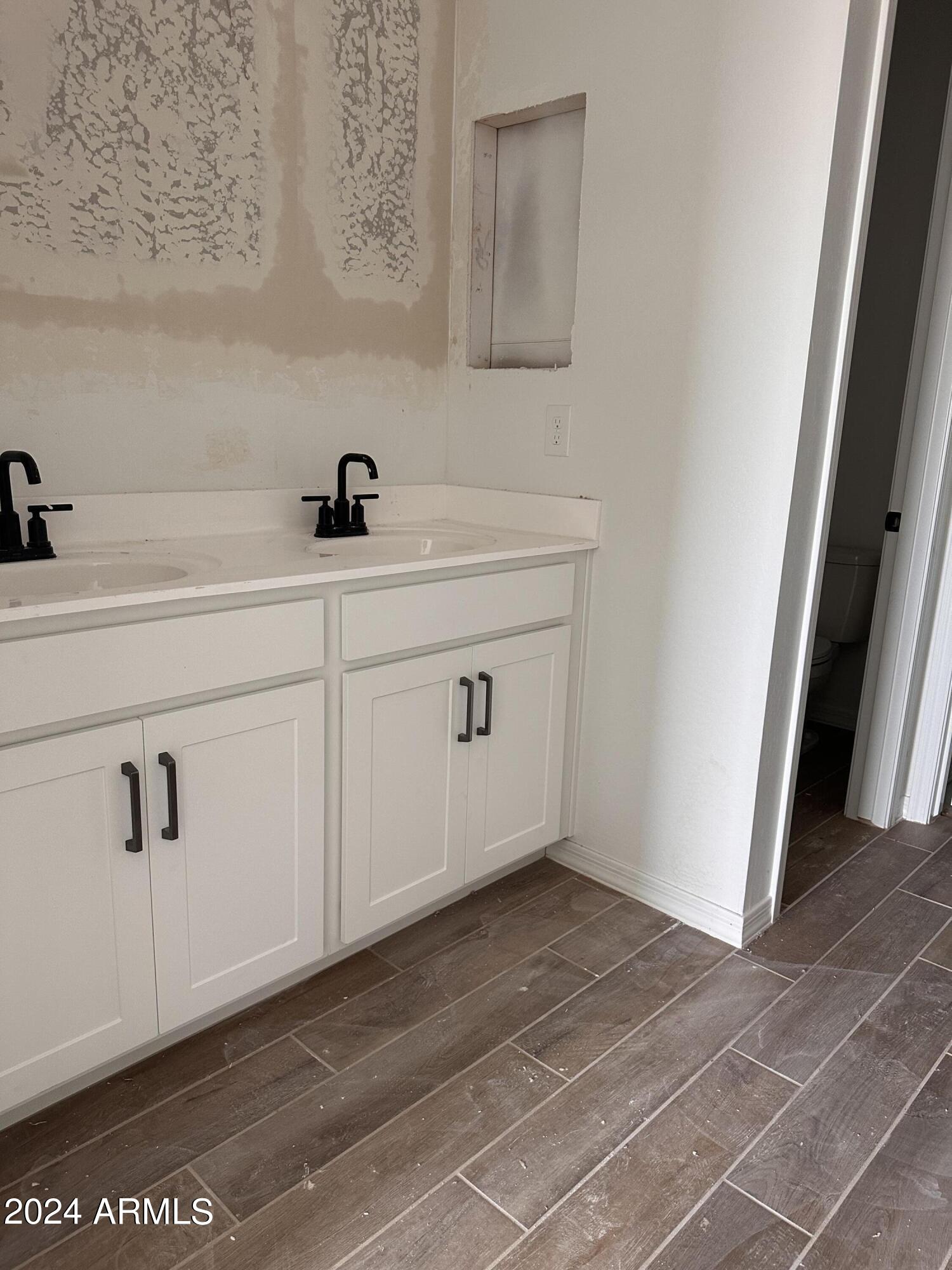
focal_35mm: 24
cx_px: 476
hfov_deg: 56.8
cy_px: 635
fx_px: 880
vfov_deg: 71.6
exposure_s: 1/76
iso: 250
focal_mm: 6.86
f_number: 1.78
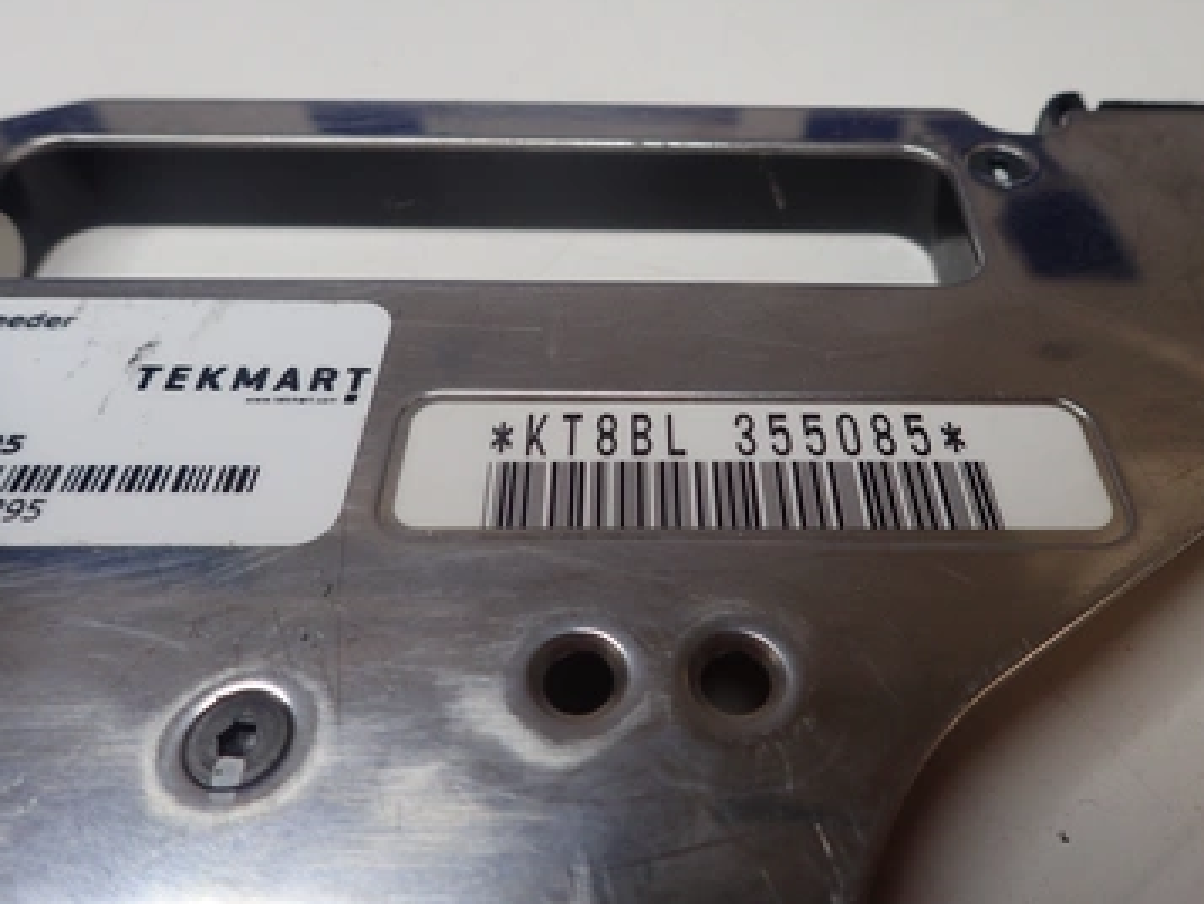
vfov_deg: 49.7
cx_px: 661
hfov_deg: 63.3
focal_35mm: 28
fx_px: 974
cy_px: 415
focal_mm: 4.5
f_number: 2.8
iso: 100
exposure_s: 1/160
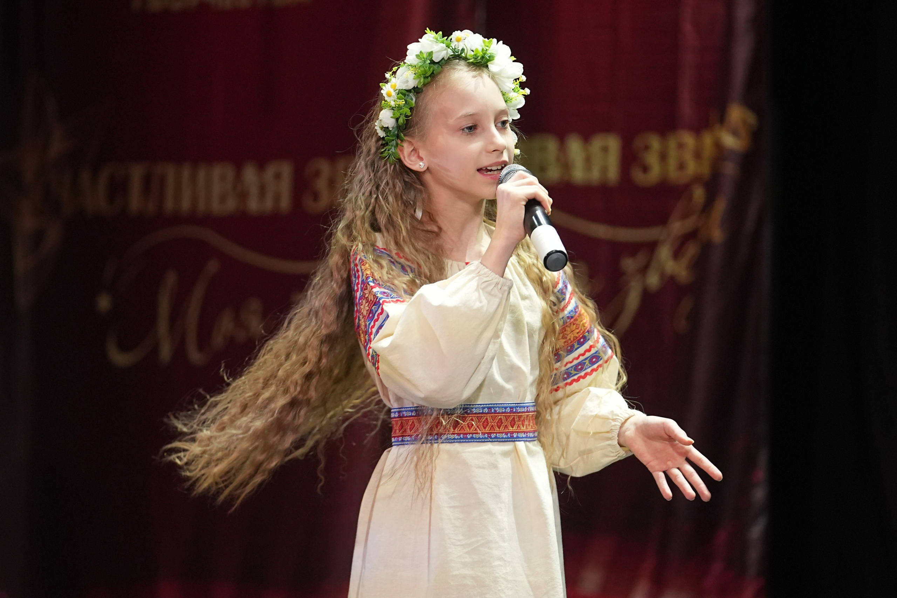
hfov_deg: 7.5
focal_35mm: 273
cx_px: 448
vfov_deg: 5.0
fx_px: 6802
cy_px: 299
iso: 2000
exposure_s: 1/400
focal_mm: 182
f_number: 2.8
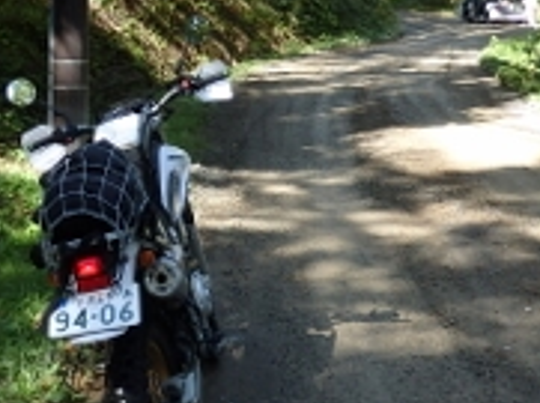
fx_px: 965
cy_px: 72
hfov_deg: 30.9
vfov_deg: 23.2
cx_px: 155
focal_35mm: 62
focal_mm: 4.5
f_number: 3
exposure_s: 1/250
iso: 125
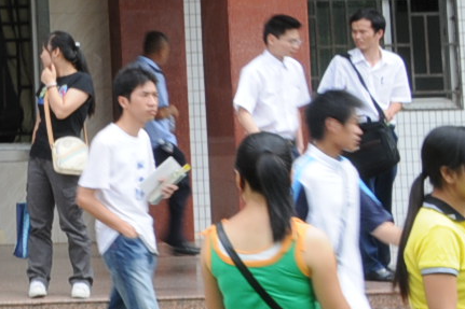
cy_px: -149
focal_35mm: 179
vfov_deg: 7.5
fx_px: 2311
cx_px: -503
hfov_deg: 10.4
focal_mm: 24
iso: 200
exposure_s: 1/40
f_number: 14
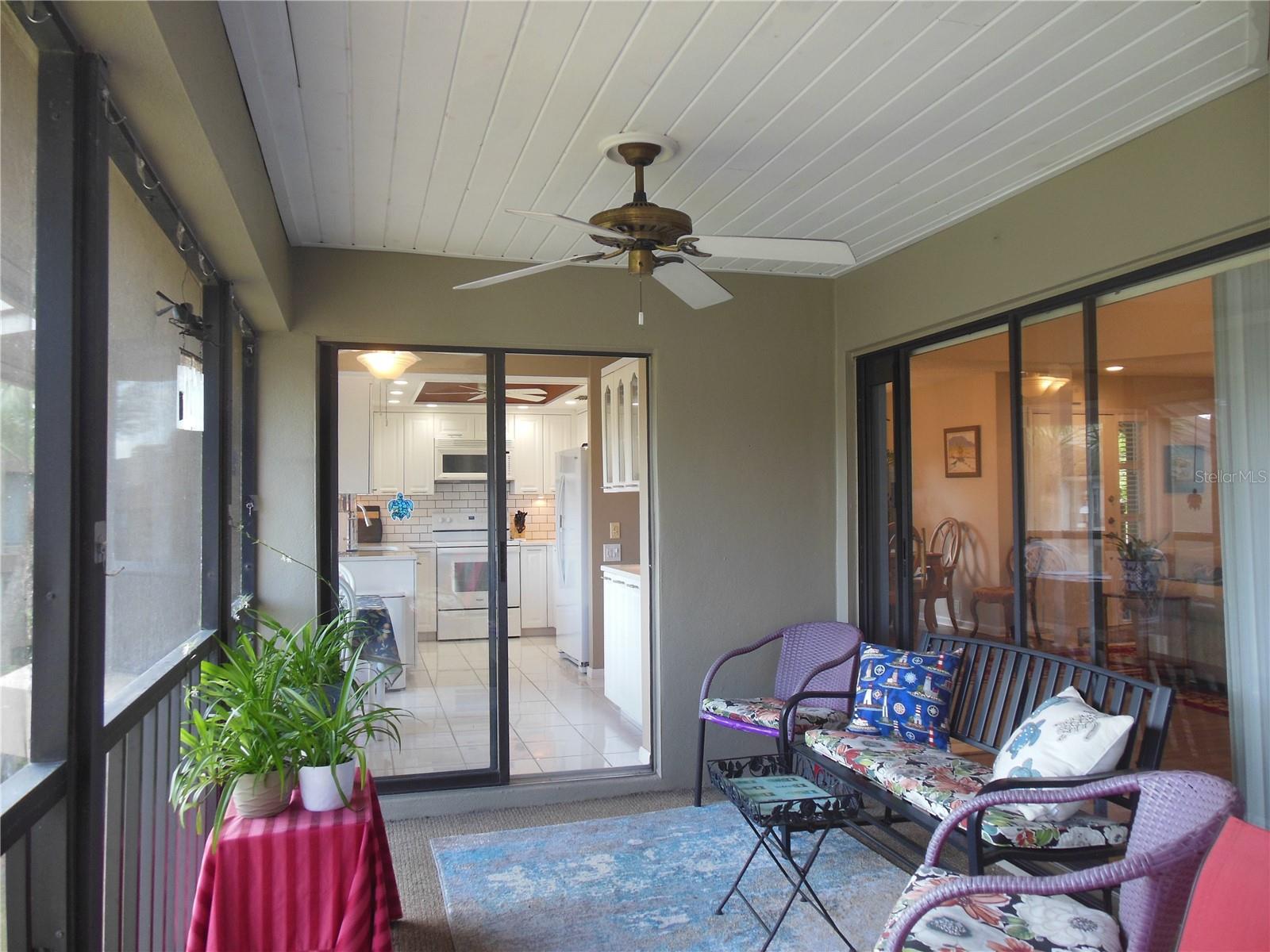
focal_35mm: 25
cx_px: 635
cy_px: 476
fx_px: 917
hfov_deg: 69.4
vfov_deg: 54.9
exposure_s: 1/30
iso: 125
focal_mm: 4.5
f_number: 3.2
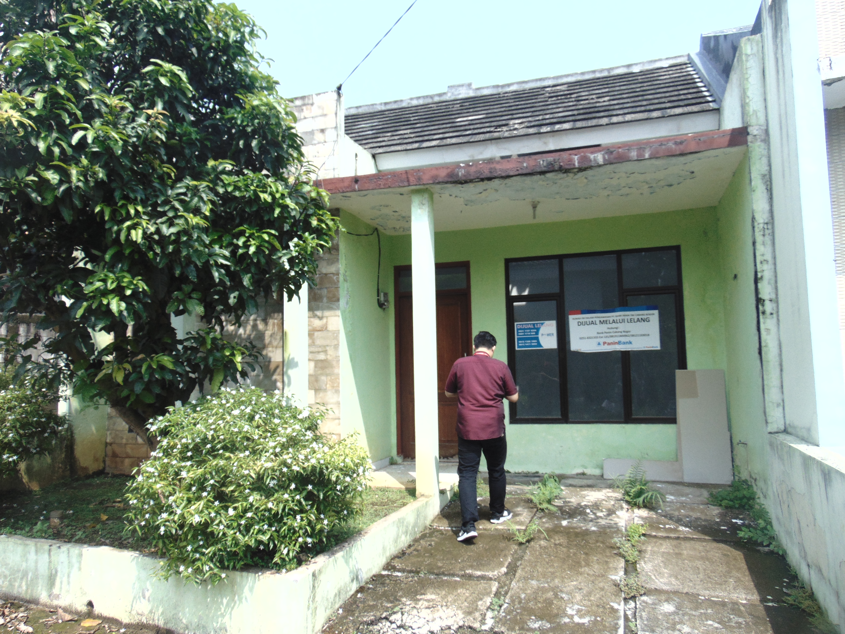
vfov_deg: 54.9
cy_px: 317
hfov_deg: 69.4
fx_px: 610
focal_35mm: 25
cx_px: 422
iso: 80
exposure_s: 1/1000
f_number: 3
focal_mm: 4.5
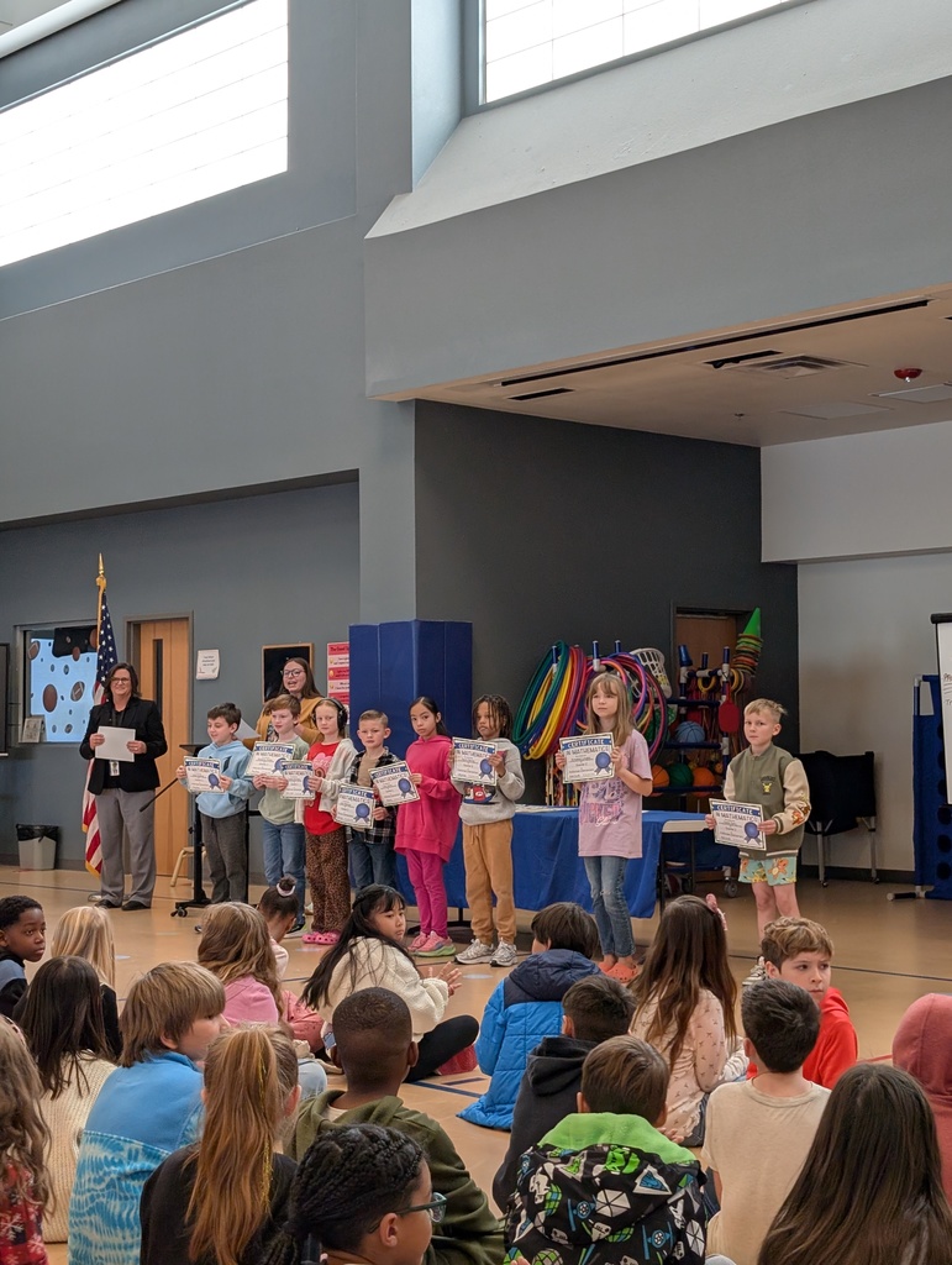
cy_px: 632
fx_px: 1792
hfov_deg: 29.7
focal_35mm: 49
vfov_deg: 38.9
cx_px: 476
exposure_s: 1/65.3
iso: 37
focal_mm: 6.9
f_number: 1.68
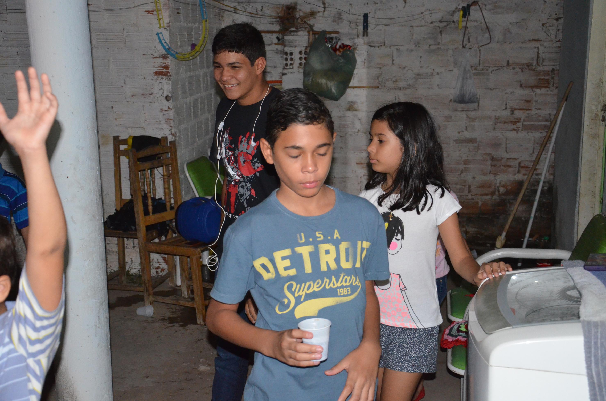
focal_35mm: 51
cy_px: 200
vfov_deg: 26.4
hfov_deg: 39.0
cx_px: 303
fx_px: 857
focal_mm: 34
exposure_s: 1/60
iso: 3200
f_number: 4.2
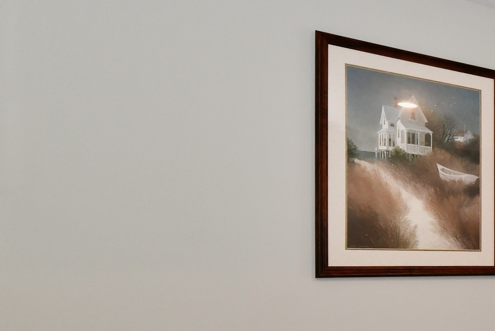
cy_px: 274
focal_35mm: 44
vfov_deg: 29.7
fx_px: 605
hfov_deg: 32.1
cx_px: 664
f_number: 6.3
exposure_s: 1/60
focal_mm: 14
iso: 640
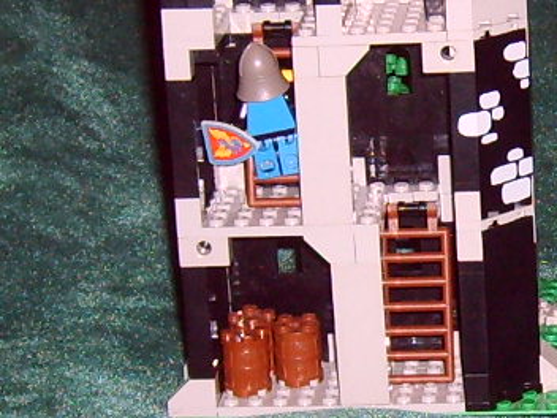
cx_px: 278
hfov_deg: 52.6
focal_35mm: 35
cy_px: 209
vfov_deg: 40.7
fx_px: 563
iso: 100
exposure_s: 1/45
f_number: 2.8
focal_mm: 5.8
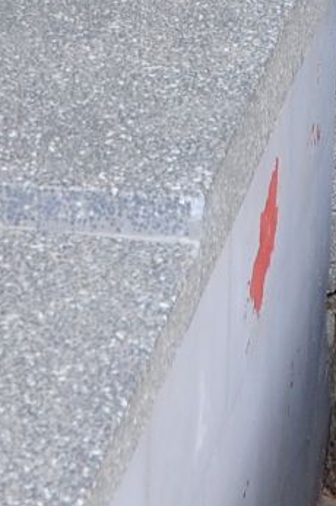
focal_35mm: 204
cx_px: -197
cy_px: -155
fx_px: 2867
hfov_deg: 6.6
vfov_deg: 9.9
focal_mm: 22
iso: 200
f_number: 7.1
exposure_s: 1/80
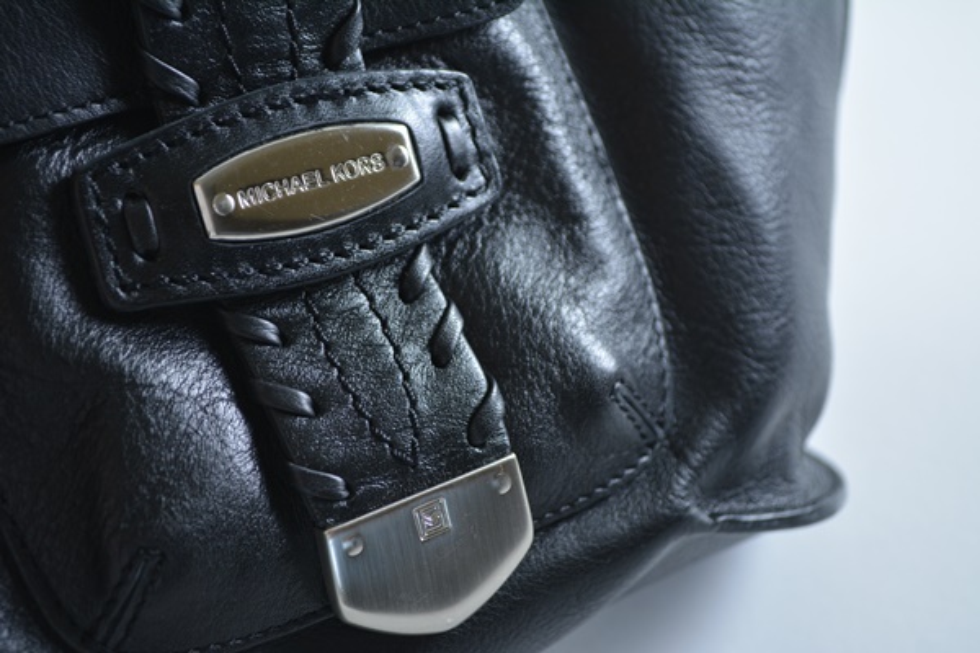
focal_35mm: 66
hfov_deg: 30.5
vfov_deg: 20.6
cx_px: 490
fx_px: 1797
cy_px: 326
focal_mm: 44
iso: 400
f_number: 5.3
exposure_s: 1/60
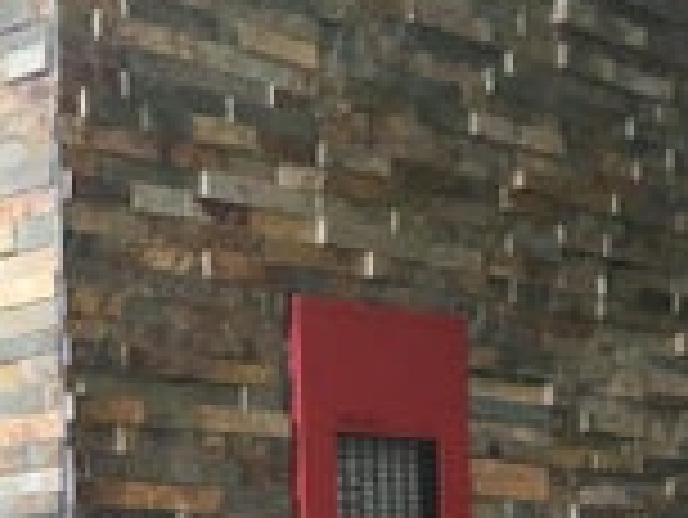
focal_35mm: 121
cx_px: -94
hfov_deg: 15.8
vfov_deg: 11.4
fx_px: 2407
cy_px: 941
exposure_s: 1/30
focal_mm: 4.15
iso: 64
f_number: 2.2
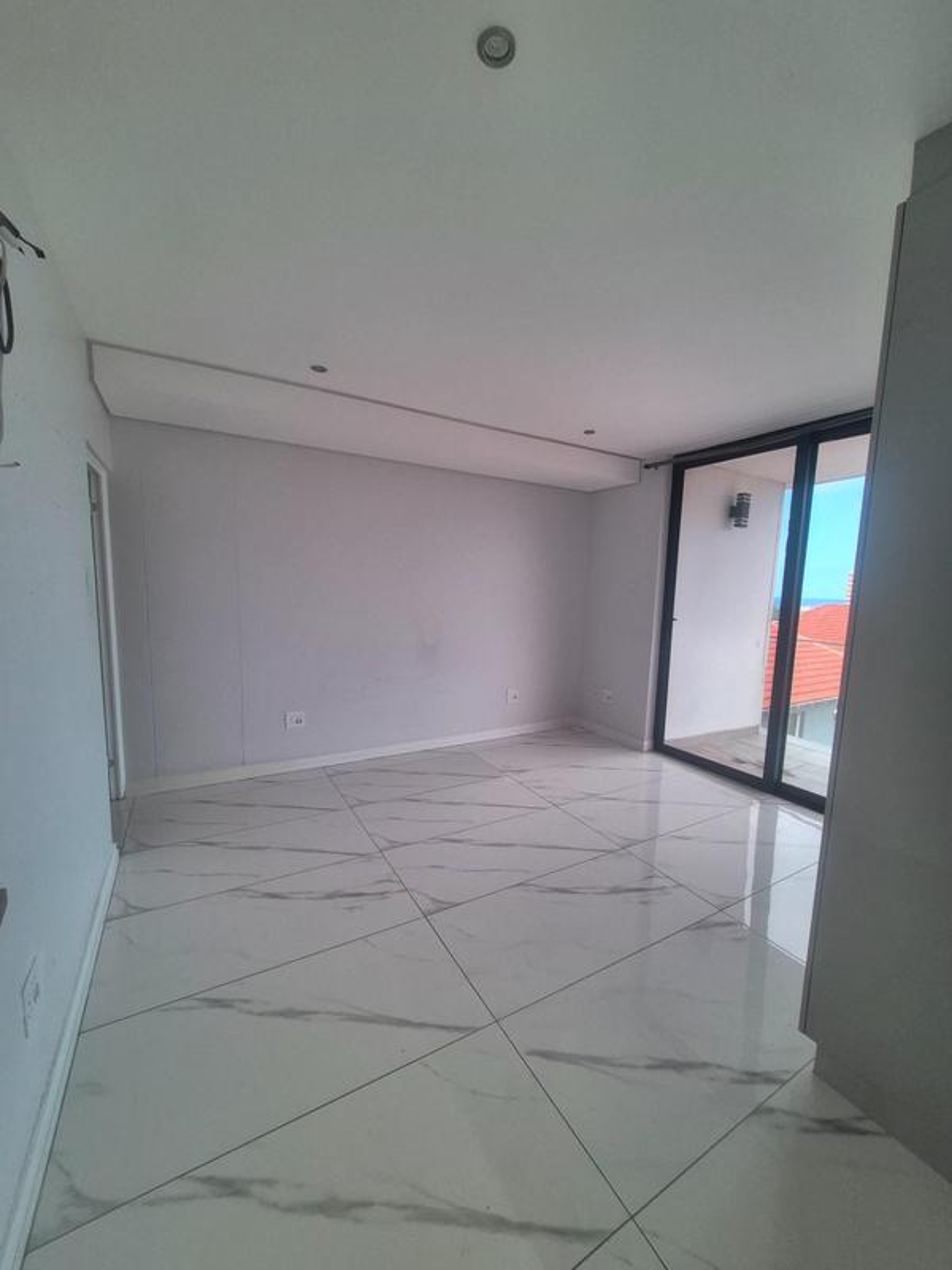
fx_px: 477
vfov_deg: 106.2
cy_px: 635
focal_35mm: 13
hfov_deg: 89.9
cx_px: 476
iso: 100
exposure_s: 1/50
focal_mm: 1.74
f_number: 2.2
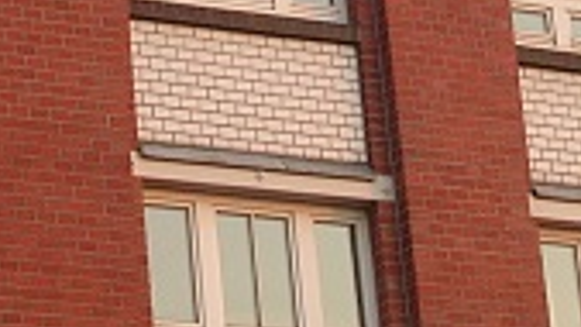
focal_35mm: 224
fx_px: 3450
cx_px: 387
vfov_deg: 5.4
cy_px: -167
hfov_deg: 9.6
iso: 50
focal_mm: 8.5
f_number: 3.3
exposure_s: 1/77.2
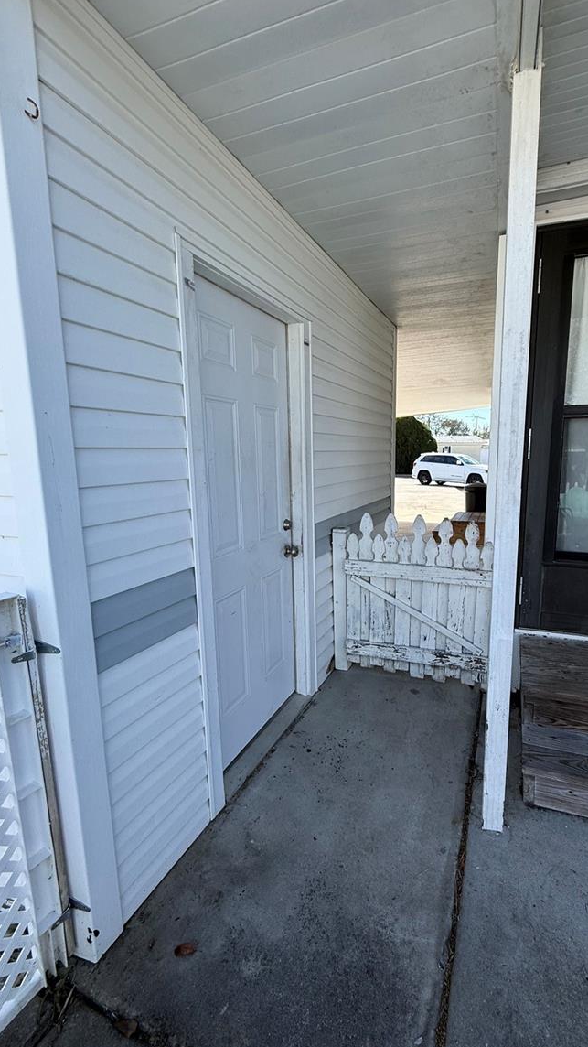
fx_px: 444
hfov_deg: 66.5
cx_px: 349
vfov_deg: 99.4
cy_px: 526
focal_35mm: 16
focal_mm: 2.22
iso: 64
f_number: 2.2
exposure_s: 1/760
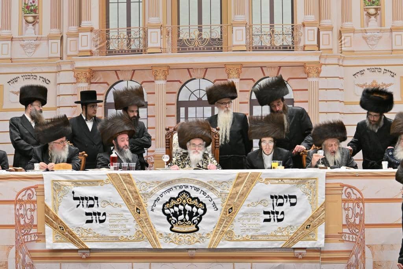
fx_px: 1444
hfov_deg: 15.9
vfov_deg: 10.6
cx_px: 202
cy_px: 134
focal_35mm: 129
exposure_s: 1/400
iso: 250
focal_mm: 86
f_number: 2.8
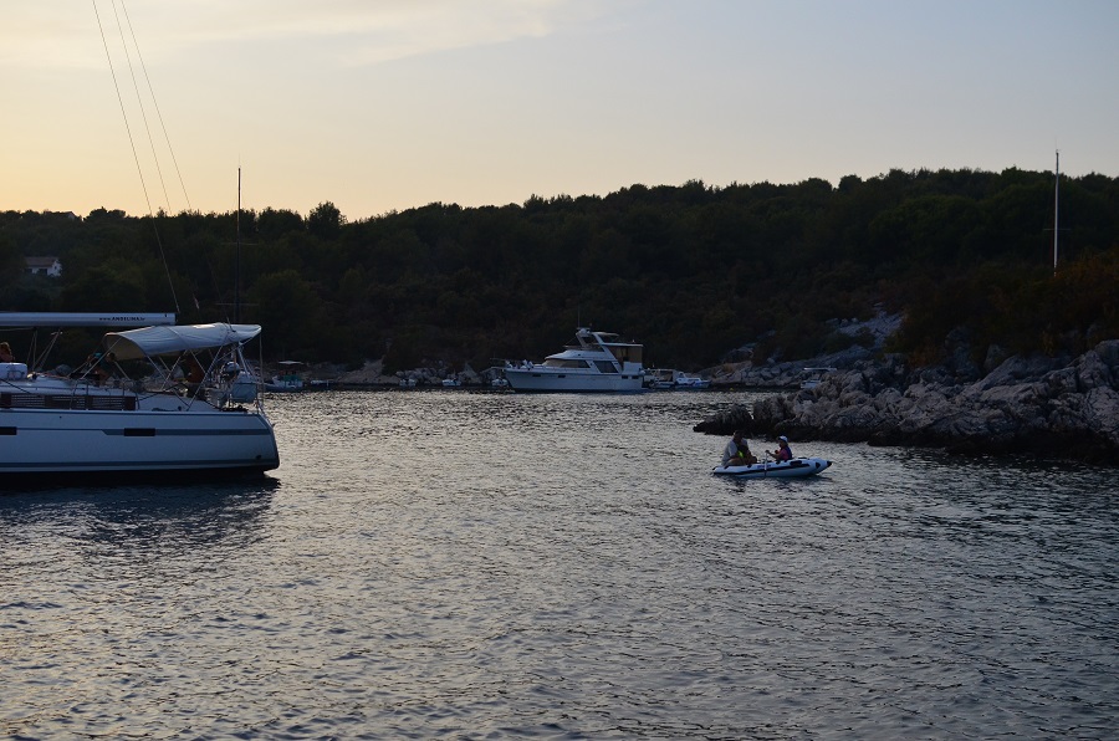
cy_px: 370
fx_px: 1628
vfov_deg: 25.6
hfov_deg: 37.9
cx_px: 560
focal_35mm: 52
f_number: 4
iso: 640
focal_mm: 35
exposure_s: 1/2500
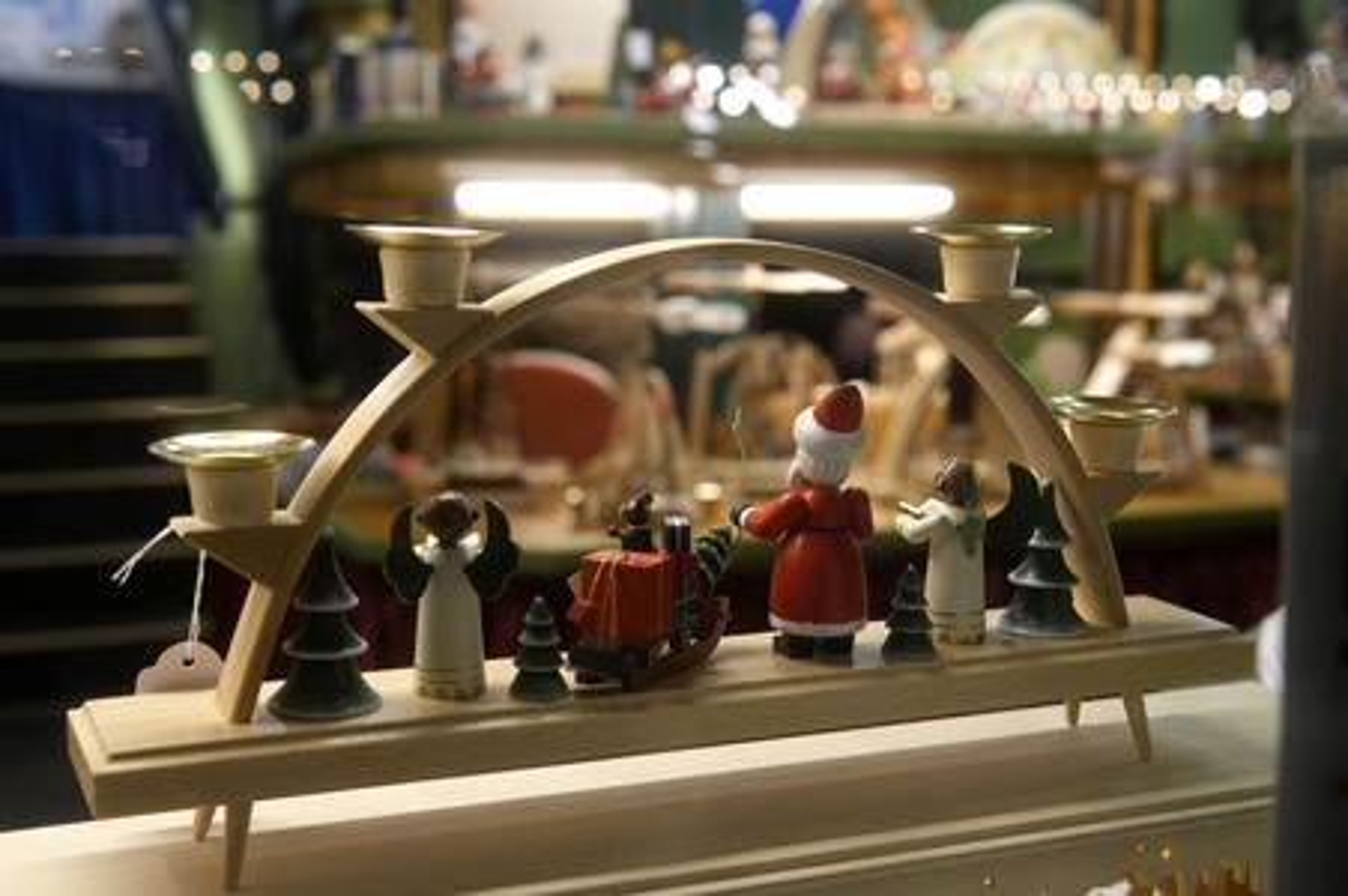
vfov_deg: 29.8
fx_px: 1684
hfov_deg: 43.6
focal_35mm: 45
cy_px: 448
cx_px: 674
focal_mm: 30
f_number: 5.6
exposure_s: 1/60
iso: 640
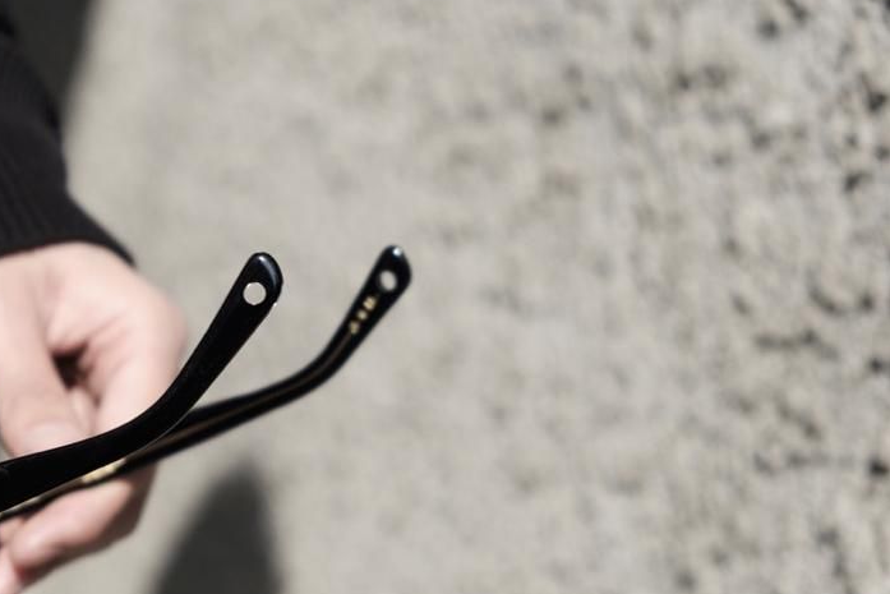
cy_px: 303
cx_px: 254
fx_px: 2942
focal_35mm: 119
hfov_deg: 17.1
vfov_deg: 11.5
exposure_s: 1/2500
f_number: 4
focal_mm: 55
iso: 400
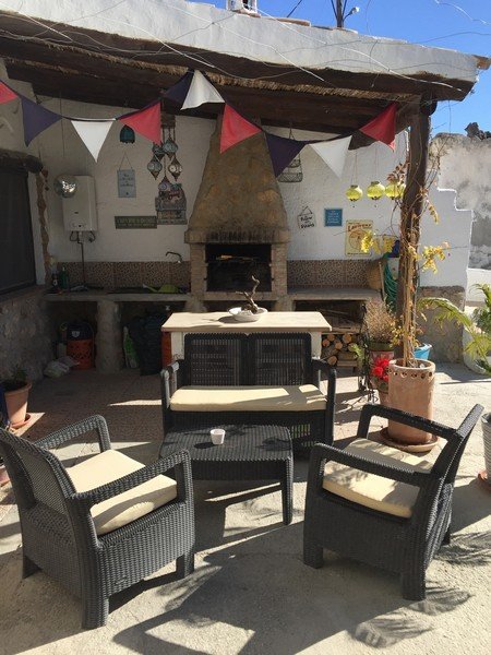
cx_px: 246
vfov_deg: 61.7
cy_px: 328
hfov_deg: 48.2
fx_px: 548
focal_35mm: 29
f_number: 2.2
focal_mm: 4.15
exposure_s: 1/1464
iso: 32
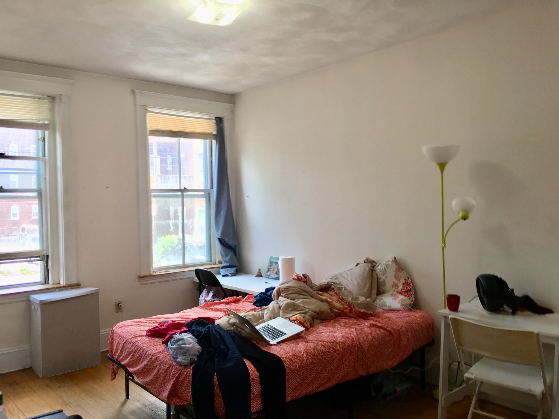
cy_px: 210
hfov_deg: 61.7
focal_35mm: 29
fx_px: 468
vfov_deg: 48.2
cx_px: 280
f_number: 2.2
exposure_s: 1/40
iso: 32
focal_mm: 4.15
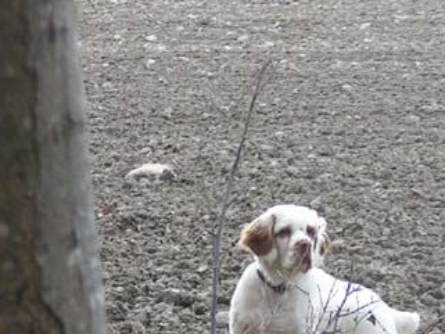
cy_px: 341
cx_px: 383
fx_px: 6597
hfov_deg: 3.9
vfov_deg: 2.9
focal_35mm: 513
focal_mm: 31.5
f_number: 3.5
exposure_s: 1/200
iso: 100
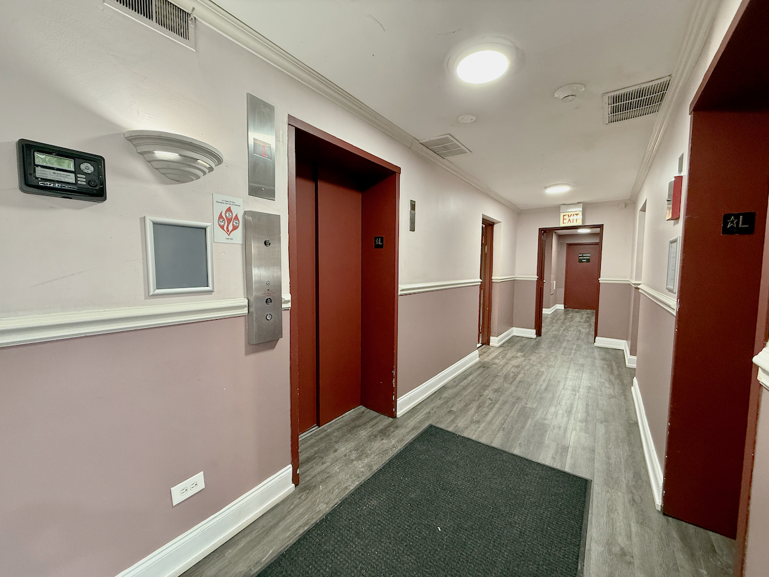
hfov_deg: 102.1
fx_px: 311
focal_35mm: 14
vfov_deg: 85.7
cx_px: 384
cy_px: 288
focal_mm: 2.22
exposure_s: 1/60
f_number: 2.2
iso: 250
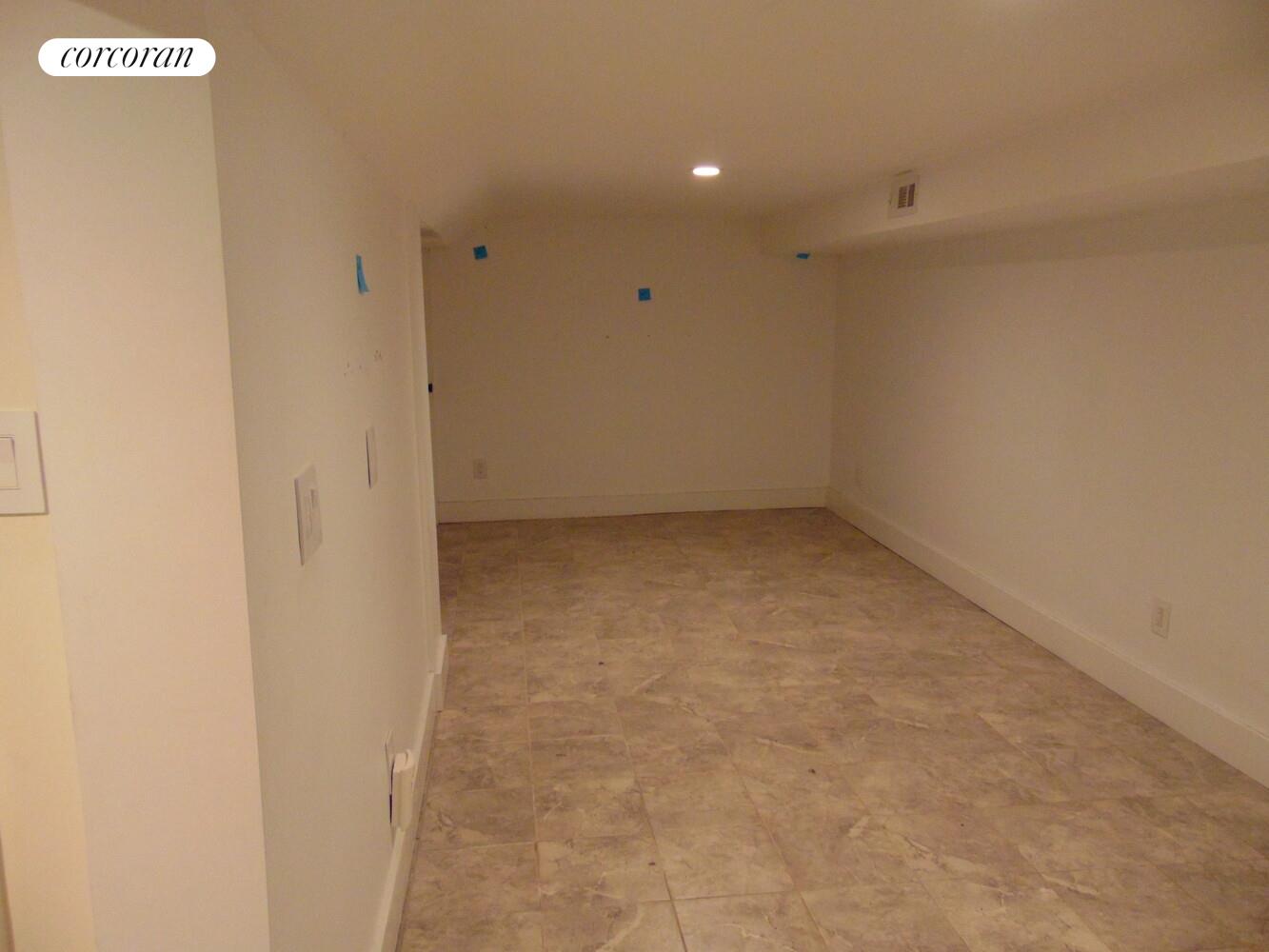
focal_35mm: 25
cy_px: 476
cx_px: 634
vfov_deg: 54.9
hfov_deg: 69.4
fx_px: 917
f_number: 3
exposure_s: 1/30
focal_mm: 4.5
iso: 400
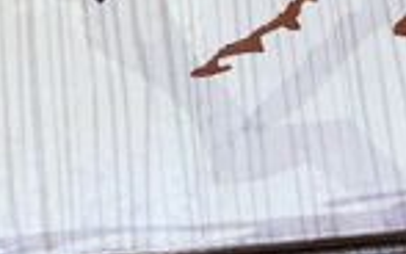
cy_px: -269
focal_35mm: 171
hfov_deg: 12.2
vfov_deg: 7.4
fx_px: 1893
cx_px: 204
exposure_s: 1/40
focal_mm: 13.92
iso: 400
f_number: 2.8
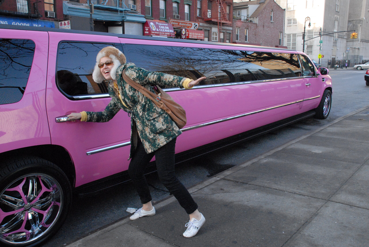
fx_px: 339
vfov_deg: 40.1
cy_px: 124
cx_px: 184
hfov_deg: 57.2
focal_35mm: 33
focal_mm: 22
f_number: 8
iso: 1250
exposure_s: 1/250
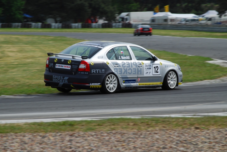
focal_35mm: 269
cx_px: 113
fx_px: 1693
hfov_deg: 7.7
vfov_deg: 5.1
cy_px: 76
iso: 200
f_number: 13
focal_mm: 175
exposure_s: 1/320
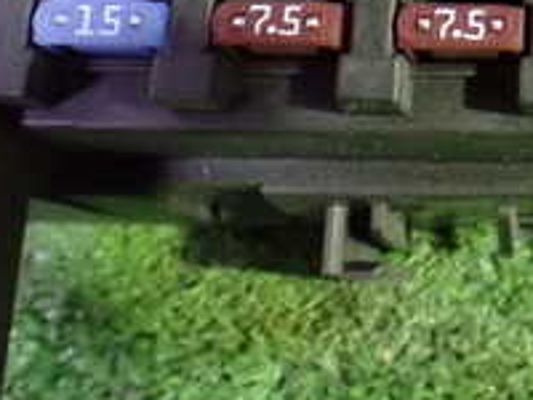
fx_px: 1386
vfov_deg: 15.6
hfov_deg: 19.8
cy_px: -123
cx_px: 722
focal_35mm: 90
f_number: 2.3
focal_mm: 5.4
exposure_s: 1/30
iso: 1250
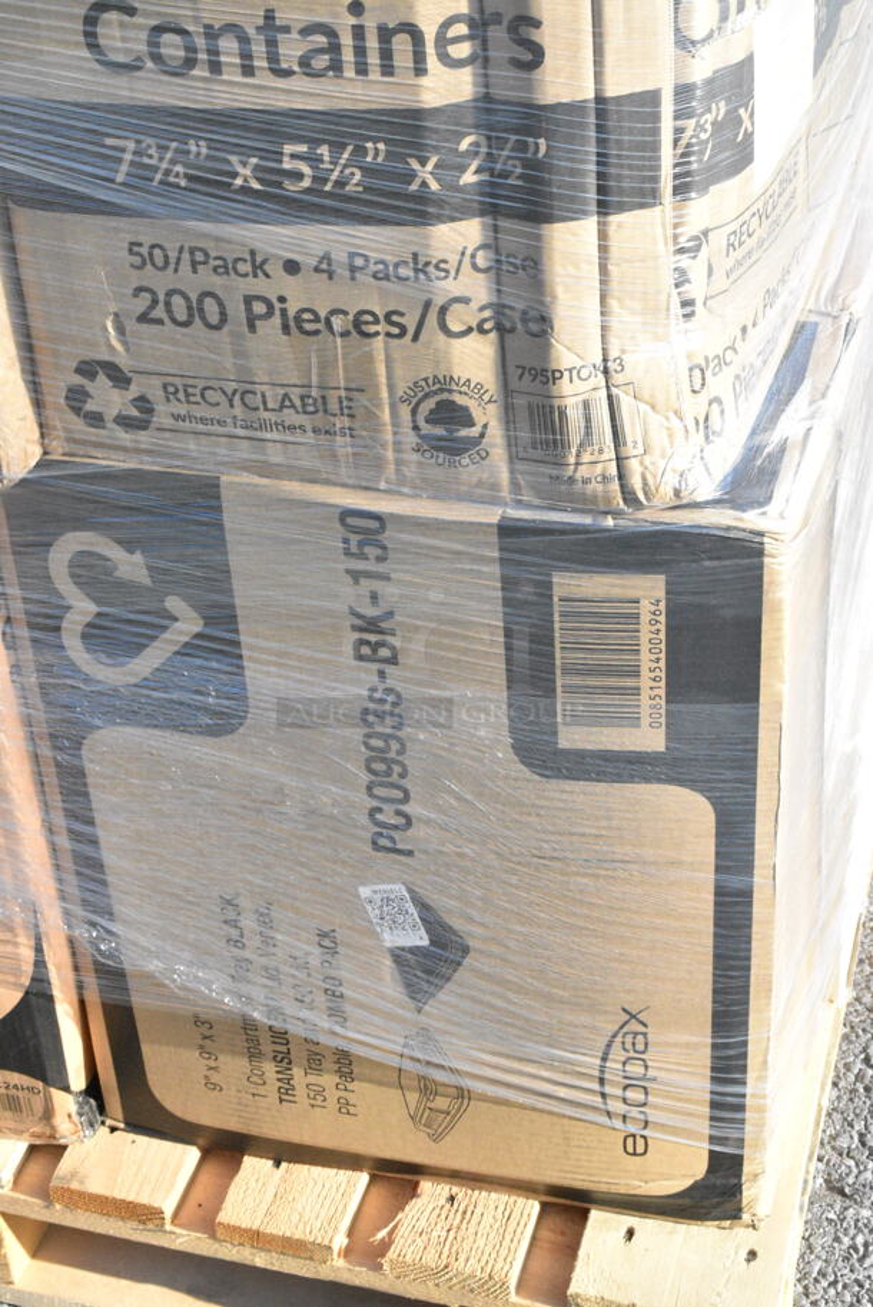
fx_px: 2179
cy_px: 654
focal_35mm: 60
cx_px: 436
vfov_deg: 33.4
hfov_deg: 22.7
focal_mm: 40
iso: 6400
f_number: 14
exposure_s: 1/1250
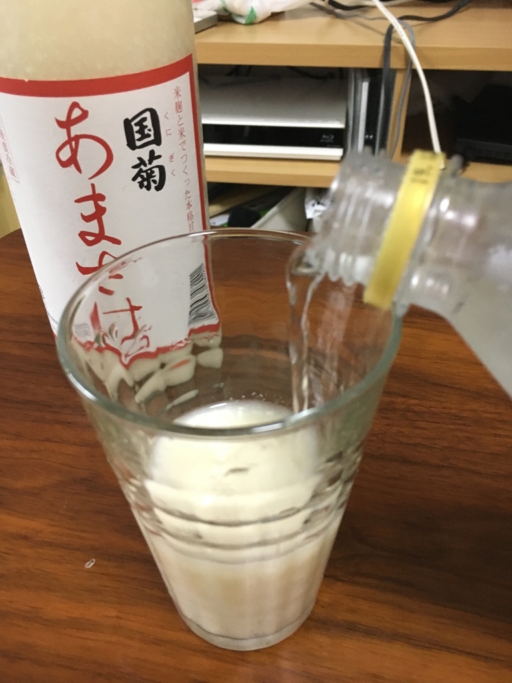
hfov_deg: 48.2
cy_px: 342
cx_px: 256
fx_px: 572
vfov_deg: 61.7
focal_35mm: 29
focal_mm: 4.15
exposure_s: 1/20
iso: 200
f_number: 2.2
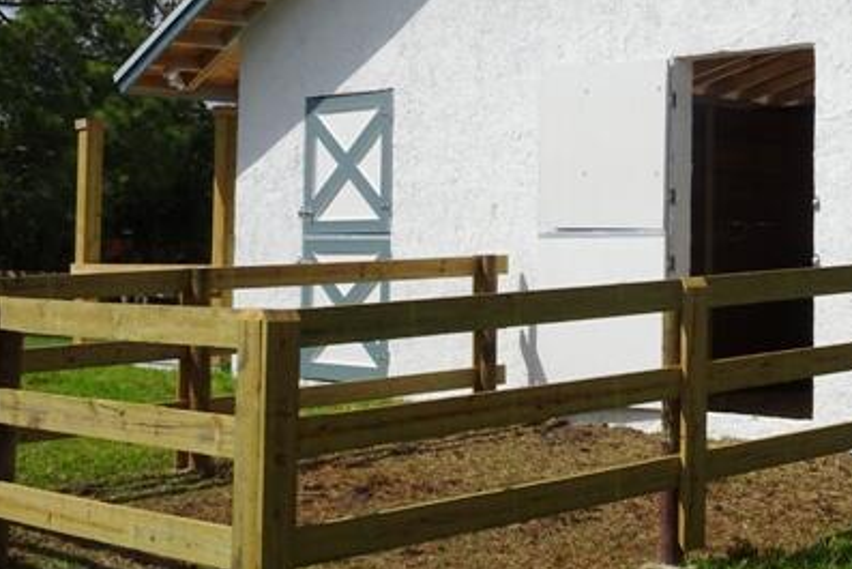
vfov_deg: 20.2
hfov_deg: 29.6
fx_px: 1586
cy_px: 165
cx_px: 644
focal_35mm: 67
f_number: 4
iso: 80
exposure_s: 1/1250
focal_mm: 6.8
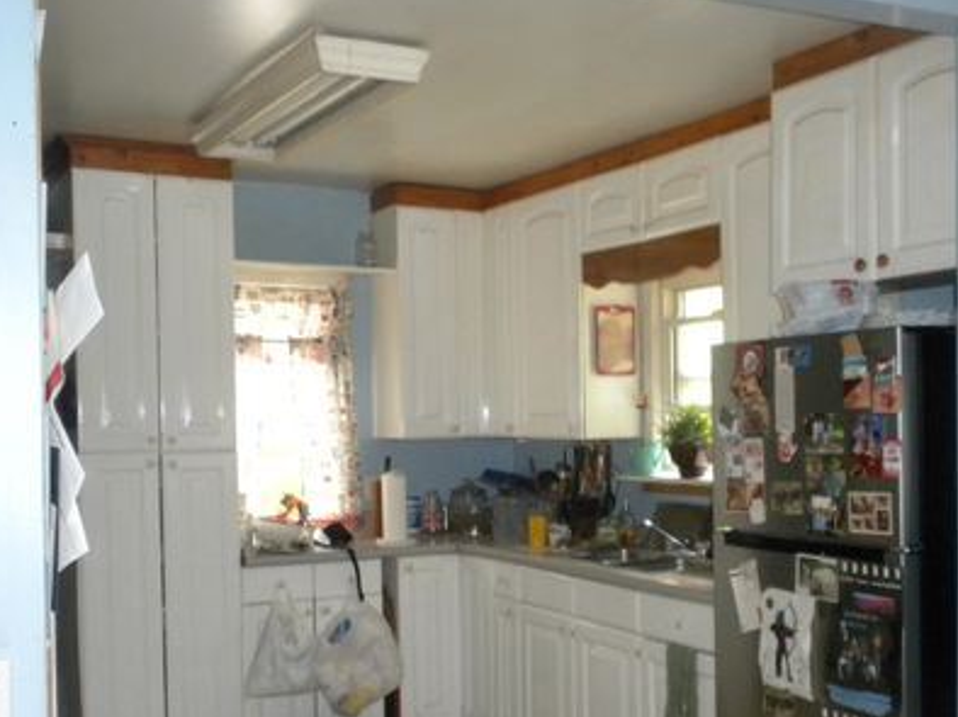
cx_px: 518
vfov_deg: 30.7
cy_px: 441
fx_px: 1300
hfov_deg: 40.4
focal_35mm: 47
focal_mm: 6.6
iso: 400
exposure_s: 1/30
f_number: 3.5
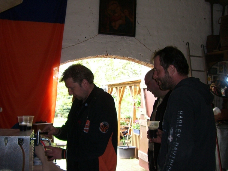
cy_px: 103
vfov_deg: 29.0
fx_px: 329
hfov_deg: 38.1
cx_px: 100
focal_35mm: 50
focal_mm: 6.2
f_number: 2.7
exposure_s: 1/60
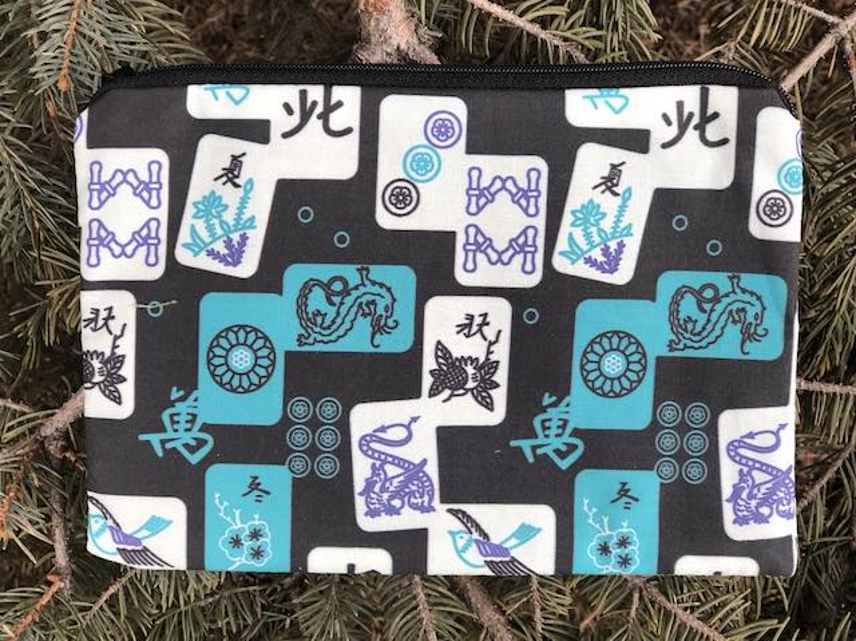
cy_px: 320
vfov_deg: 25.6
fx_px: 1408
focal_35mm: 57
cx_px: 428
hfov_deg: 33.8
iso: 100
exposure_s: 1/30
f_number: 2.8
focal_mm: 6.6
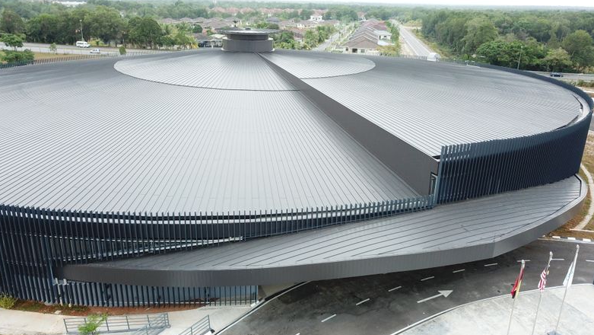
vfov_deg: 40.2
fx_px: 457
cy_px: 161
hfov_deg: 66.0
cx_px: 294
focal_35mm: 29
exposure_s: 1/100
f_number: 2.2
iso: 196
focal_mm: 4.73
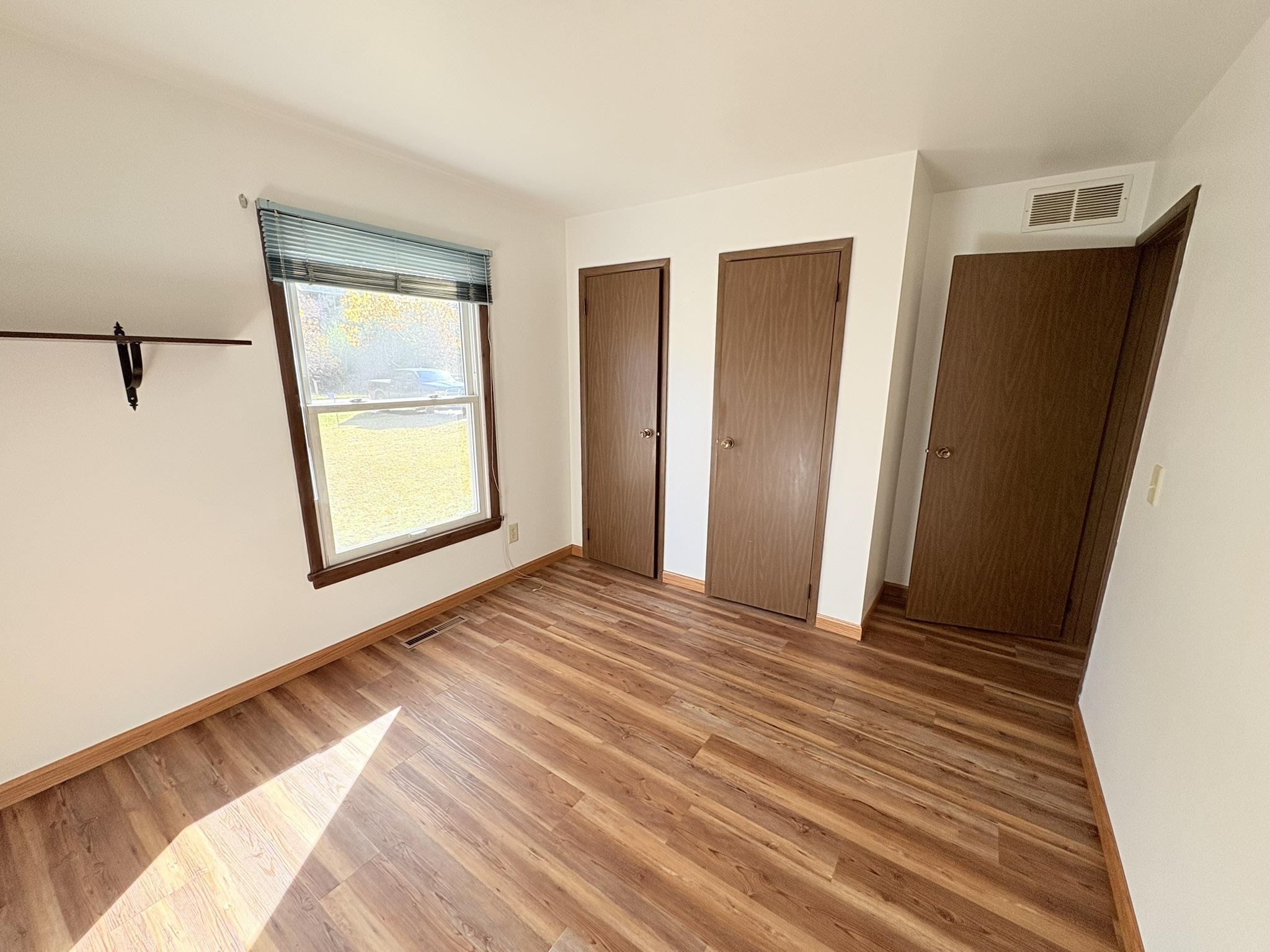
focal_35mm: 14
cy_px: 476
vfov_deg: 85.7
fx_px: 514
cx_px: 635
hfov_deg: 102.1
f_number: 2.2
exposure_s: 1/99
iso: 125
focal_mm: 2.22
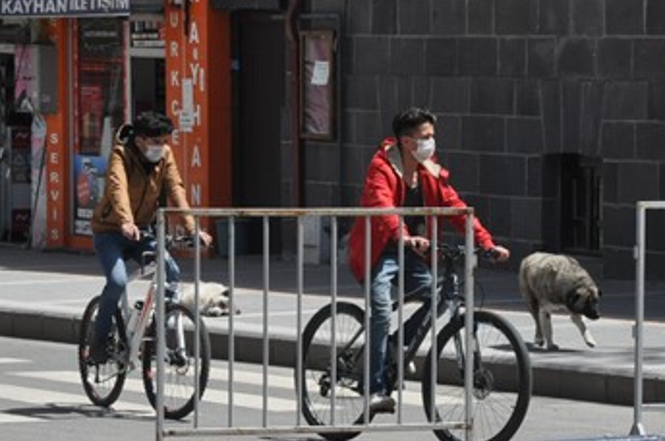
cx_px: 350
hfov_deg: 9.1
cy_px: 304
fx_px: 4185
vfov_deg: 6.0
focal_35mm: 227
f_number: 14
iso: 1000
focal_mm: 80
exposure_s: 1/800
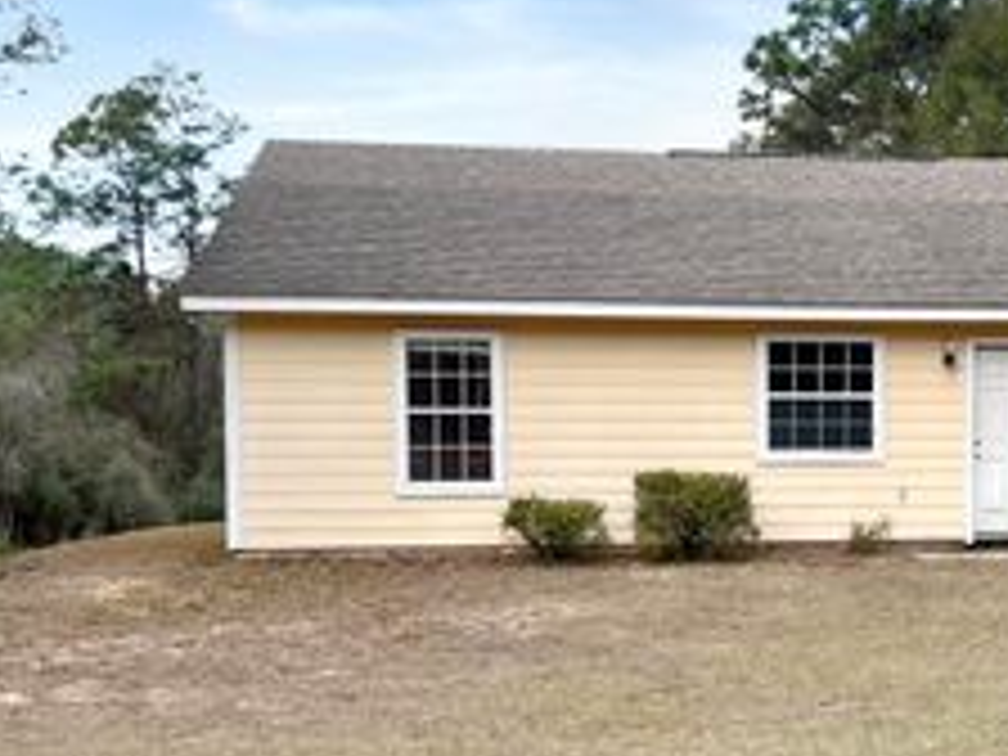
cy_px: 484
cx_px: 828
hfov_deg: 32.2
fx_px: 1689
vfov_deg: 25.1
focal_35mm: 58
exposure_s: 1/1645
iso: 50
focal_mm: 5.7
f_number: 1.5
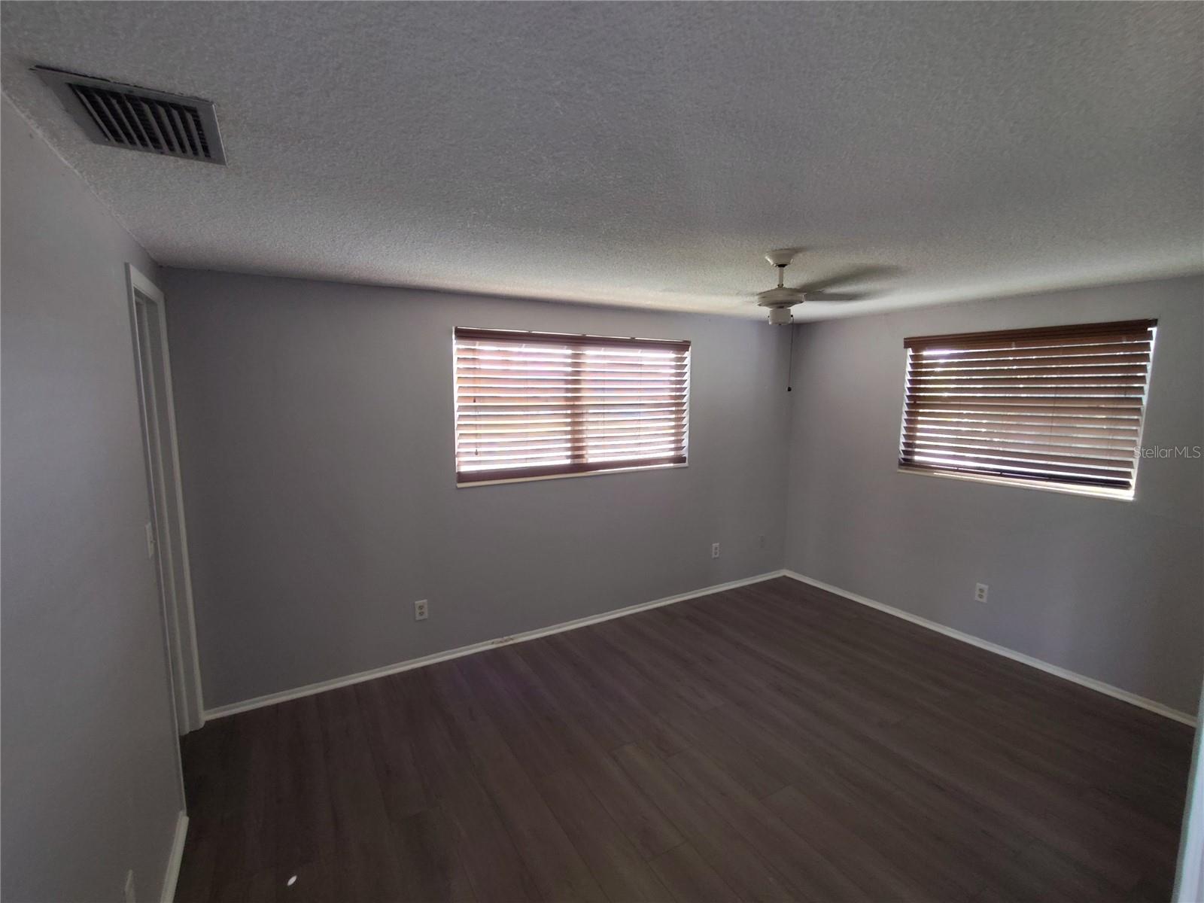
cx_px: 602
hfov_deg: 94.5
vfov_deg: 78.1
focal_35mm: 16
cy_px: 452
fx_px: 557
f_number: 2.2
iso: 309
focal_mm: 1.66
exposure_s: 1/40
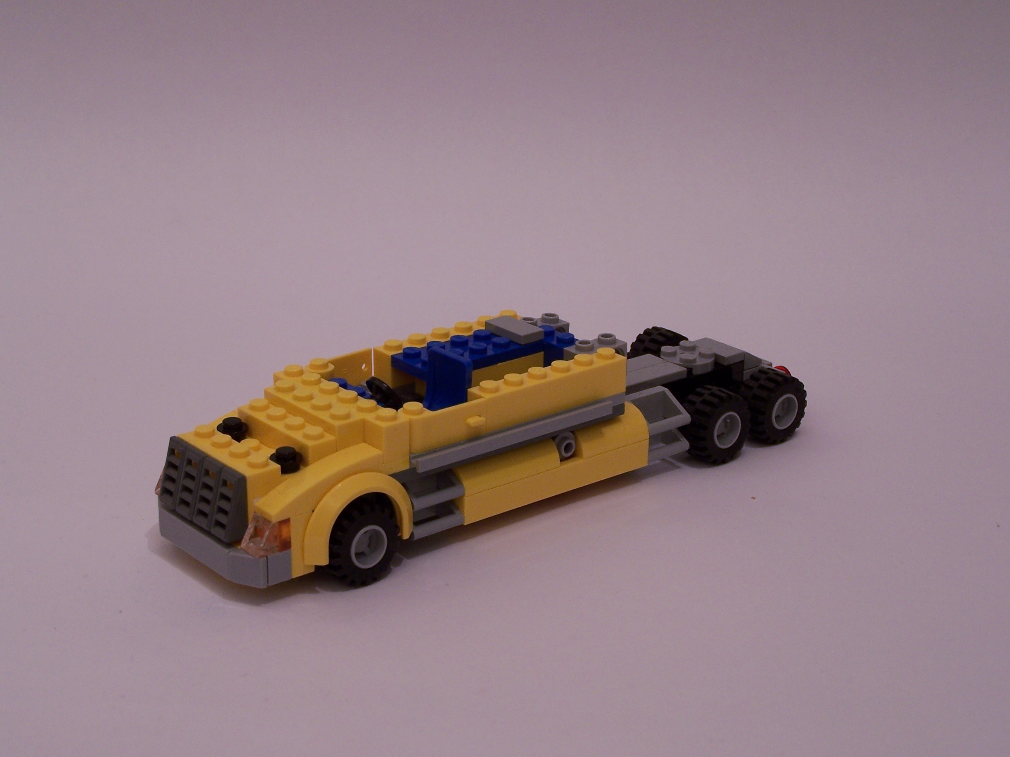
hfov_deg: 29.0
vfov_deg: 21.9
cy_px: 378
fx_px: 1955
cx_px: 505
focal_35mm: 67
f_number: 3.2
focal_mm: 11.1
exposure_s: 1/6
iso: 80
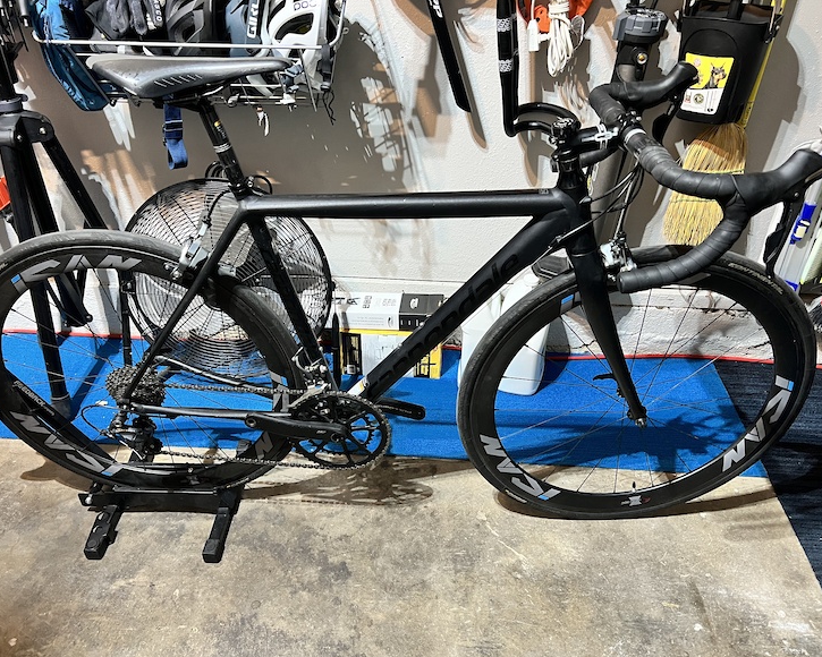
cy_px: 339
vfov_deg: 51.5
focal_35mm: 28
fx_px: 681
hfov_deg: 62.2
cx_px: 385
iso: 320
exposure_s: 1/60
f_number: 1.5
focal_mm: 5.7
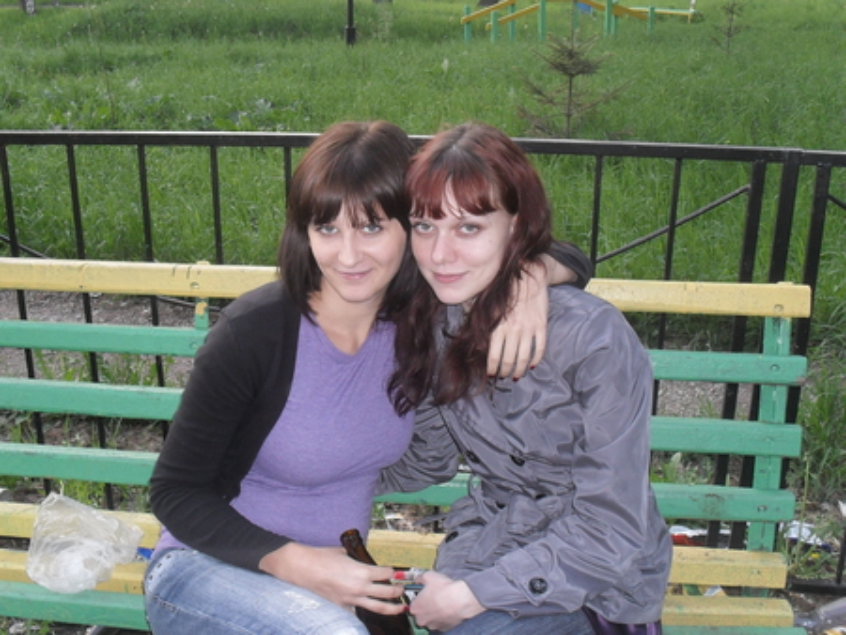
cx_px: 423
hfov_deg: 44.8
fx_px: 1027
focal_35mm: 42
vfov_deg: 34.4
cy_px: 318
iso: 200
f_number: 3.6
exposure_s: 1/45
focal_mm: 7.5
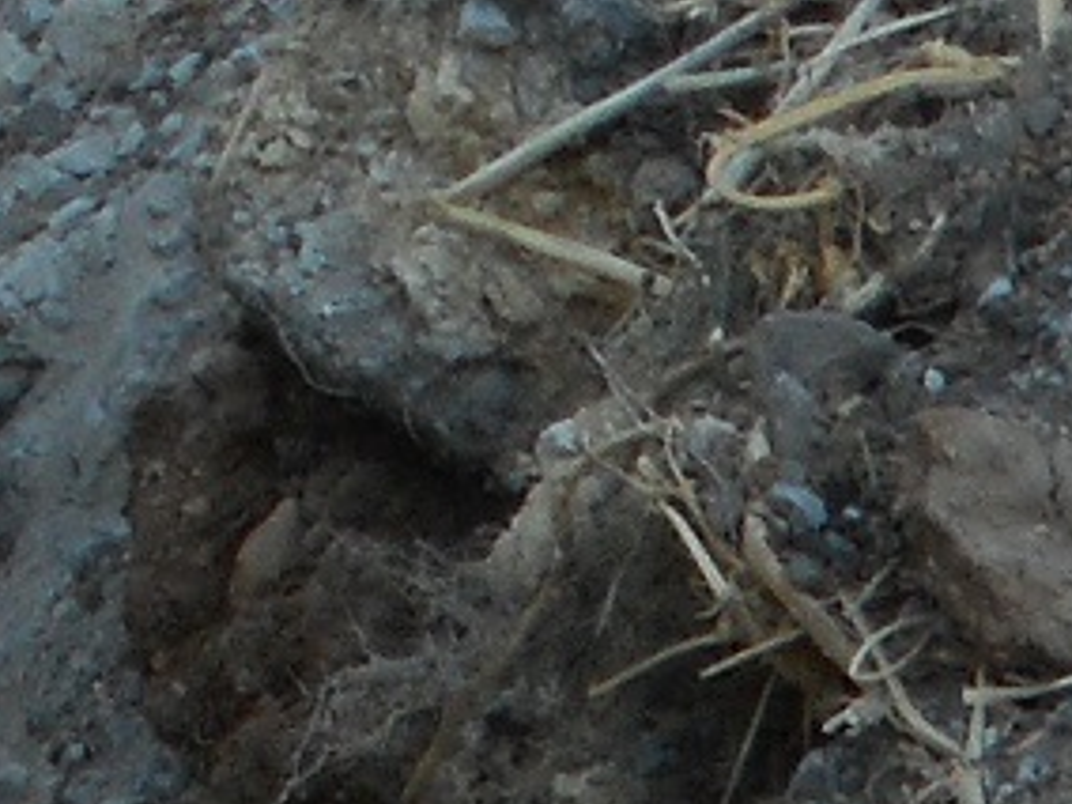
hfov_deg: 1.3
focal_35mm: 1549
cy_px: -1721
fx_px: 47970
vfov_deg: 1.0
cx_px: -1619
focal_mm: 36
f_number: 6.6
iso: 80
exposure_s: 1/60
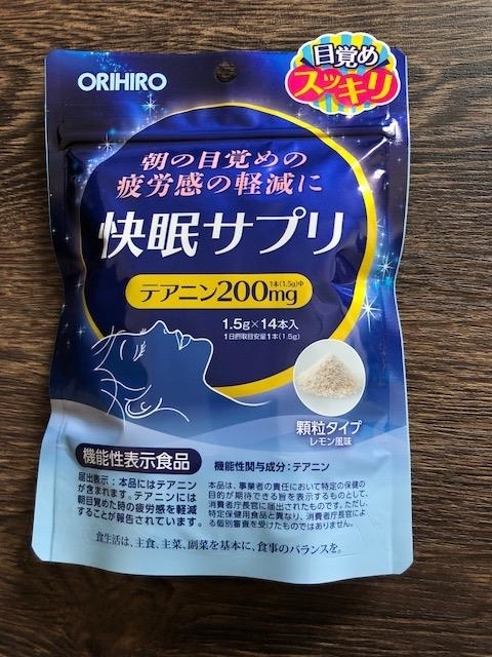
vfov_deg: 63.4
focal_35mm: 28
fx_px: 531
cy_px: 328
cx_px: 246
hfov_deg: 49.7
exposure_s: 1/30
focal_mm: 3.99
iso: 40
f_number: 1.8
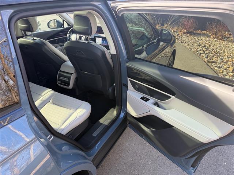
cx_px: 117
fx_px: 162
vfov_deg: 56.8
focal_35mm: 24
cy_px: 88
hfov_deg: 71.6
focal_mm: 6.76
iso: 80
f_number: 1.78
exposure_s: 1/189
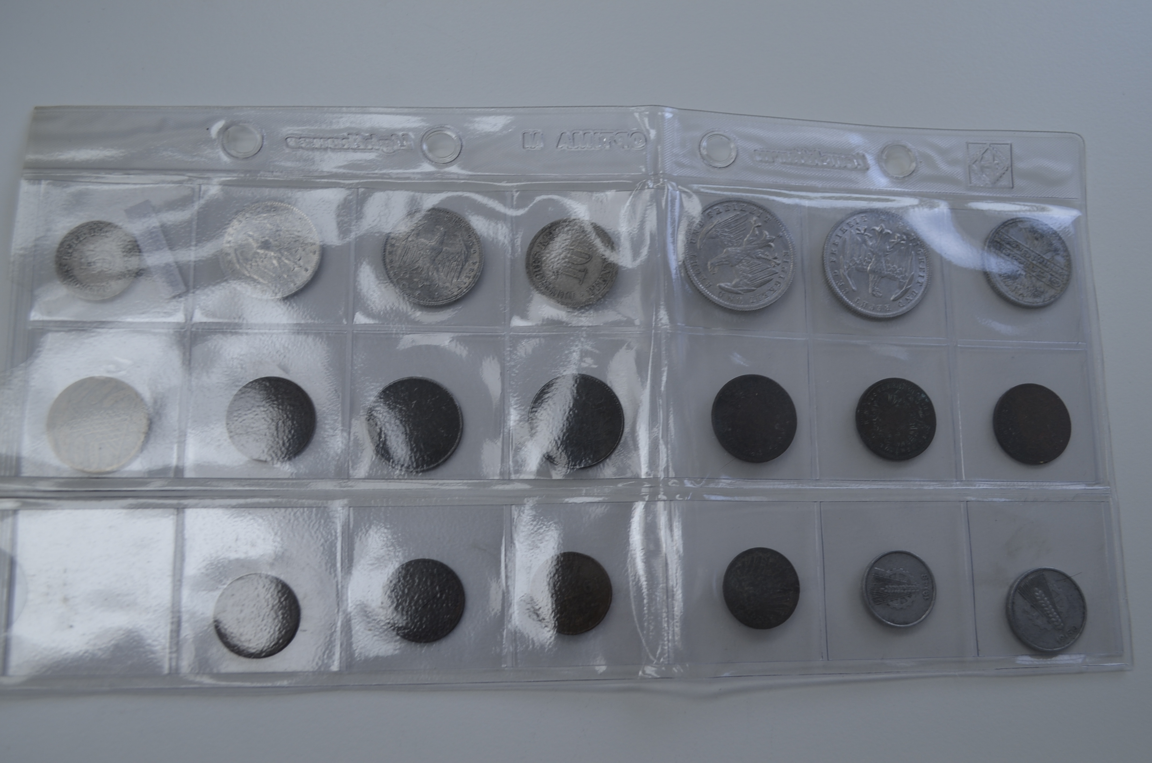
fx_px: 1150
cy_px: 382
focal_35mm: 36
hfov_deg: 53.2
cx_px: 576
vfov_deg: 36.7
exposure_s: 1/60
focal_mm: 24
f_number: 5.6
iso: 110
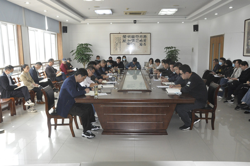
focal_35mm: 32
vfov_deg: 41.6
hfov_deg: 59.6
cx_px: 125
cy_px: 83
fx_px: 218
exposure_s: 1/200
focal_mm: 21
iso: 2500
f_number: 9
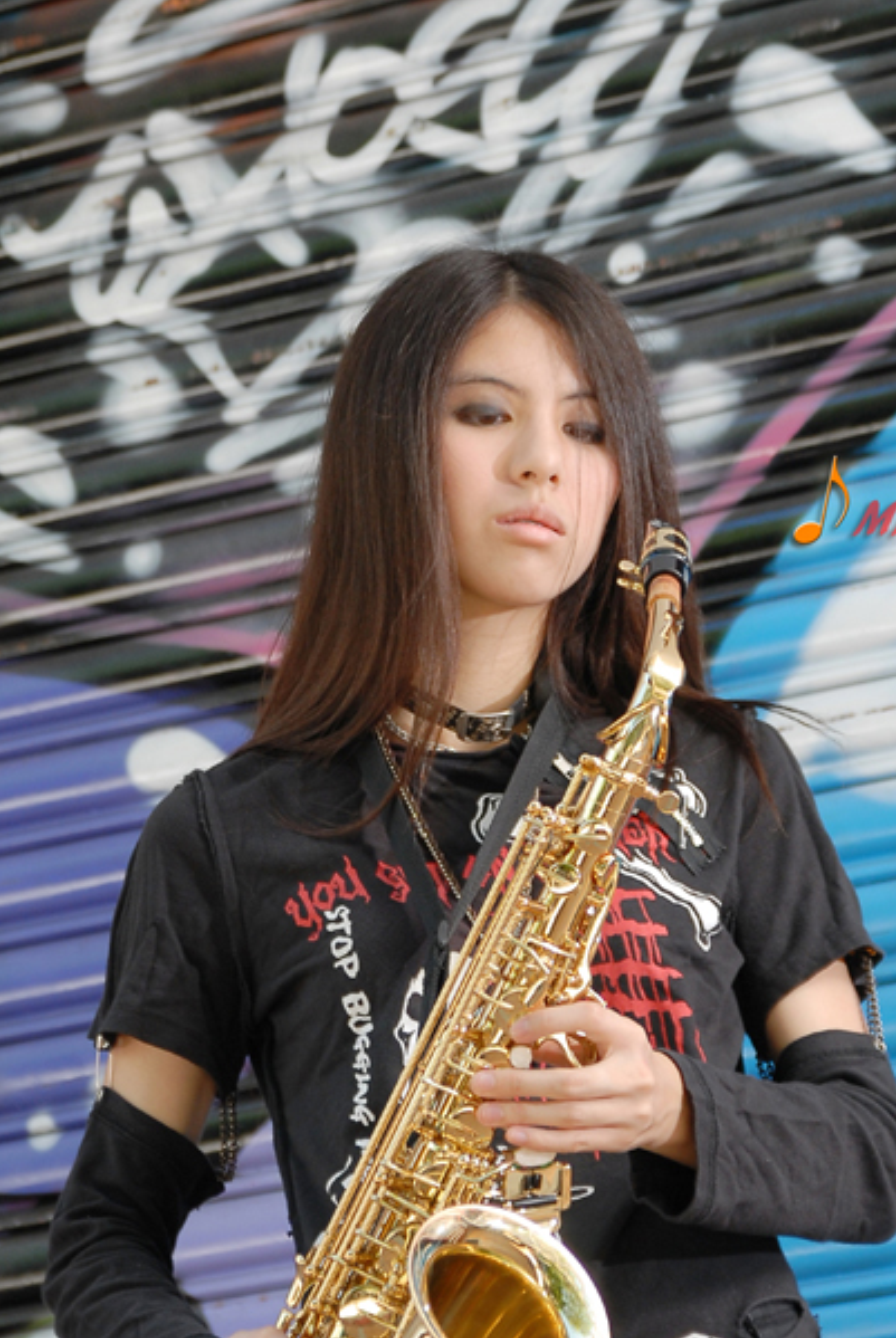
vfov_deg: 19.2
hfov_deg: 13.0
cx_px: 504
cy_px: 794
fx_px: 3946
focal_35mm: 106
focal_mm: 50
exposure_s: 1/160
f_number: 3.2
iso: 125
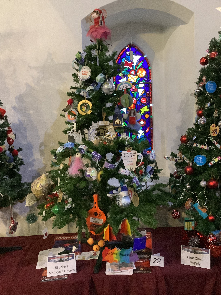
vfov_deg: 58.4
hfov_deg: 45.4
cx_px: 110
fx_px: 264
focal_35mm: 31
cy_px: 148
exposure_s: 1/24
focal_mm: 3.3
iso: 640
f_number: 2.4
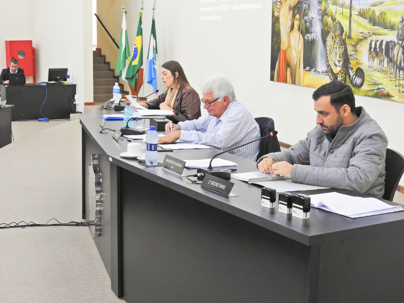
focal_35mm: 65
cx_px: 202
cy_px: 152
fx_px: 759
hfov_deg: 29.8
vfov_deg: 22.6
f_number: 4.8
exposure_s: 1/10
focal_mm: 11.6
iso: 560
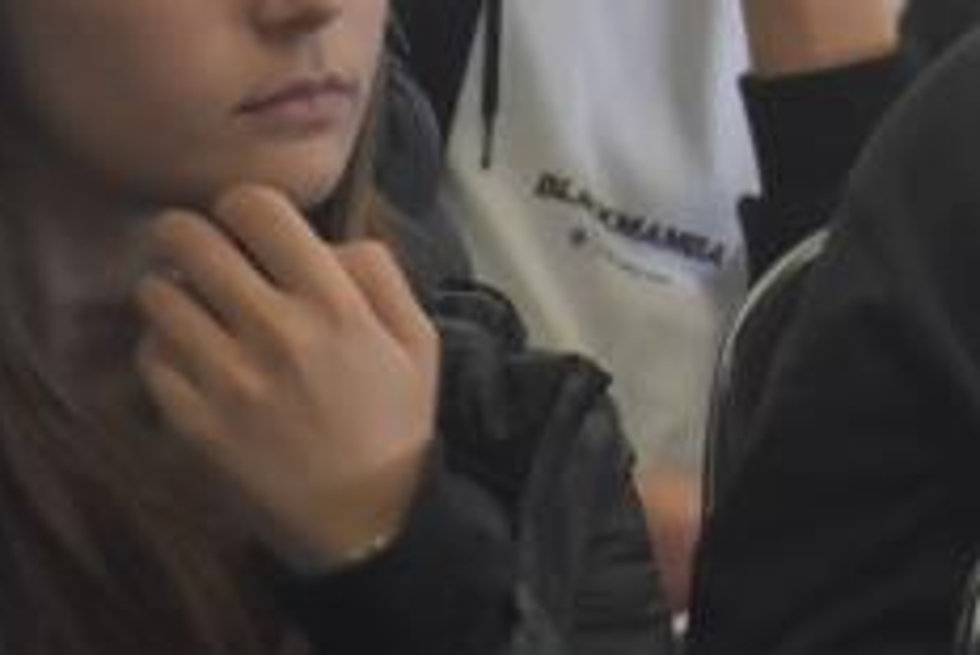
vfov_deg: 2.1
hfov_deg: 3.1
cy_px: -213
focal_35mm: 662
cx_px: 1660
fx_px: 18032
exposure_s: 1/125
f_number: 5.6
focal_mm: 100
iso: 1600
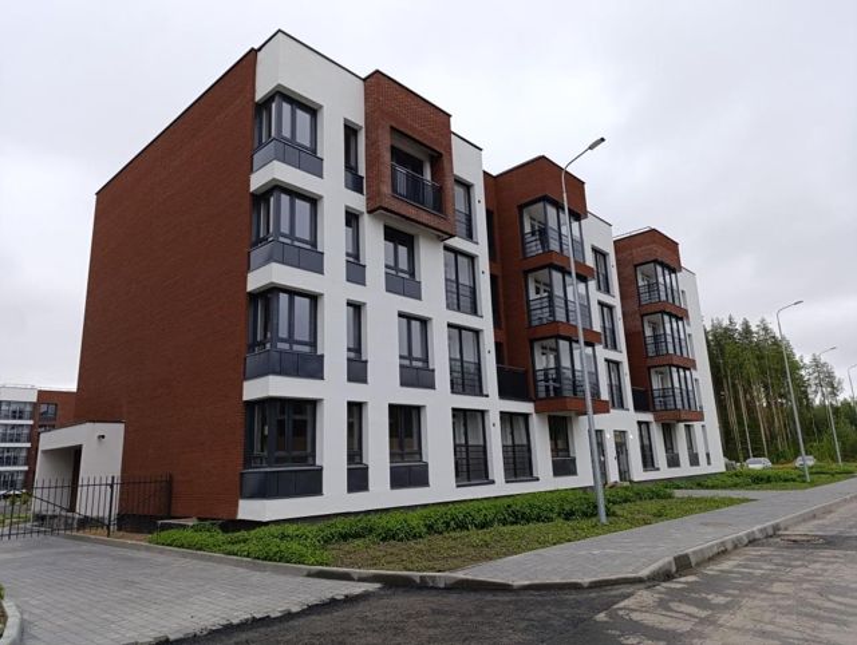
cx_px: 428
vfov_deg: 59.0
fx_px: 570
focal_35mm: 23
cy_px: 322
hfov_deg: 73.8
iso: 50
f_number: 1.6
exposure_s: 1/210
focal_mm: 6.14
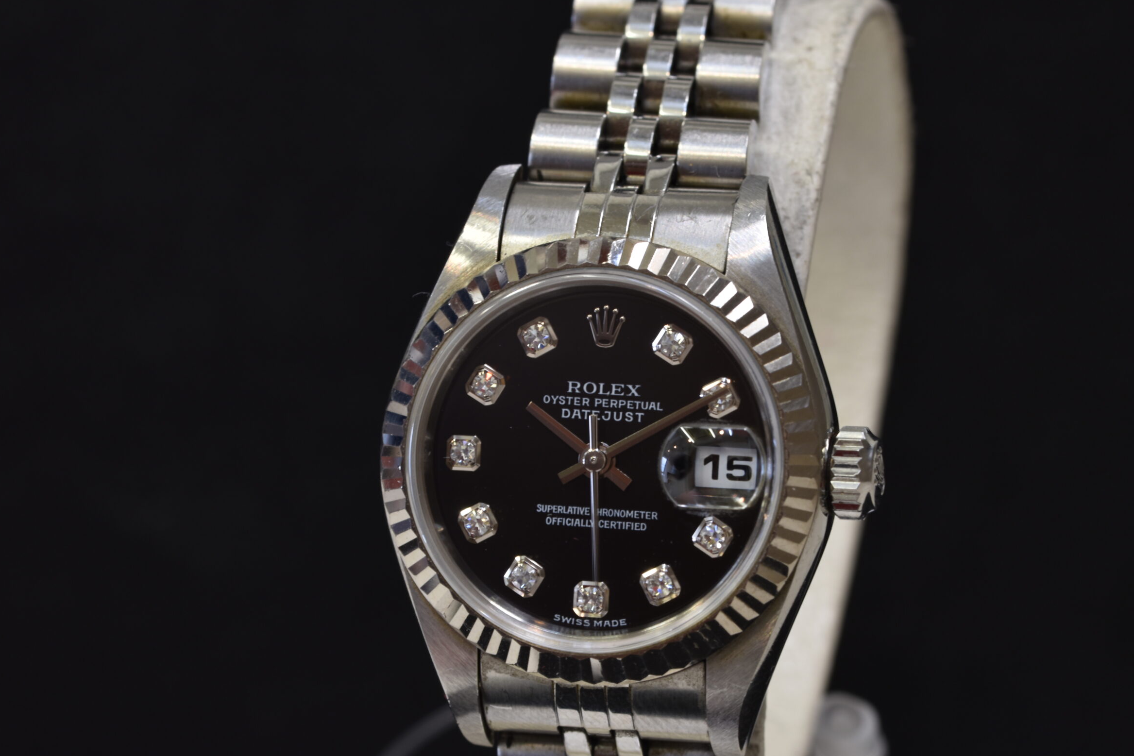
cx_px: 576
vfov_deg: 9.3
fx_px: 4662
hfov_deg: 13.9
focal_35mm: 148
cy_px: 369
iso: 100
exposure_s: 1/4
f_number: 13
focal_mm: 90
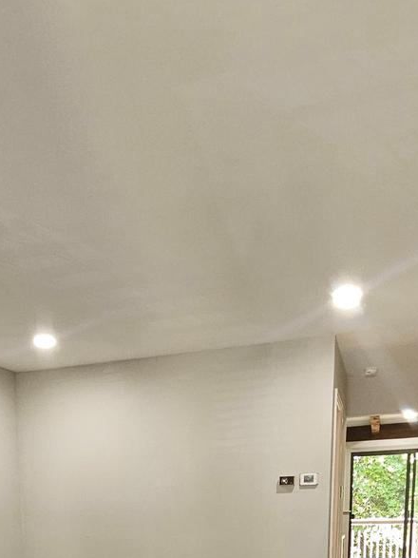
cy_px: 607
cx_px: 125
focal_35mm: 34
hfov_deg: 41.0
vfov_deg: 42.8
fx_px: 548
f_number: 2.2
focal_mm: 2.2
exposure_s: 1/60
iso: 250
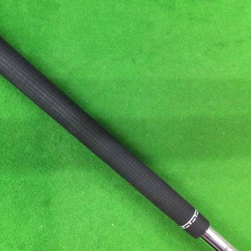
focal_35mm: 43
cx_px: 74
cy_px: 121
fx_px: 353
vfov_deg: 39.2
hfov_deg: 38.5
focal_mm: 3.3
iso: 200
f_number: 2.4
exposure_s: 1/30
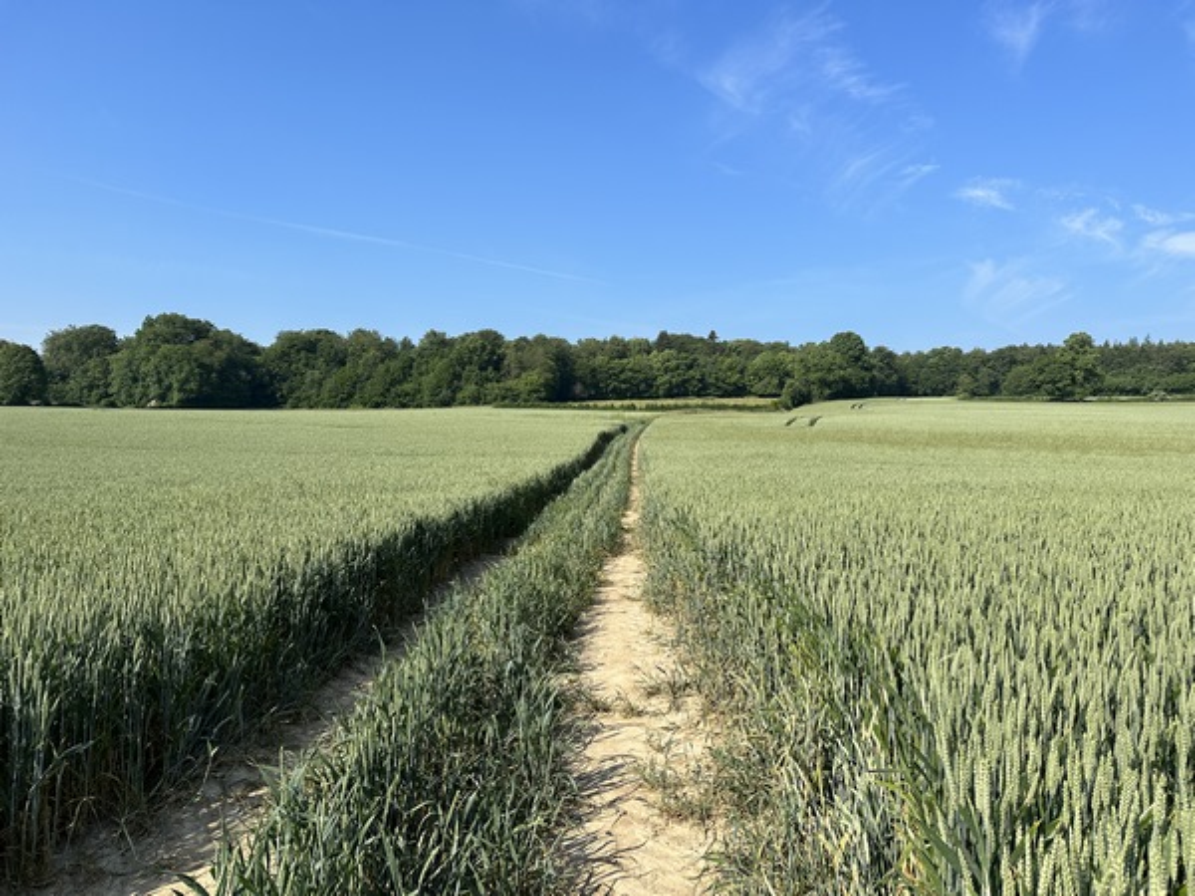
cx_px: 598
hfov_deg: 71.6
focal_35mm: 24
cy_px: 448
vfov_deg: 56.8
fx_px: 829
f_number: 1.78
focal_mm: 6.86
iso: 80
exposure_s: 1/4545
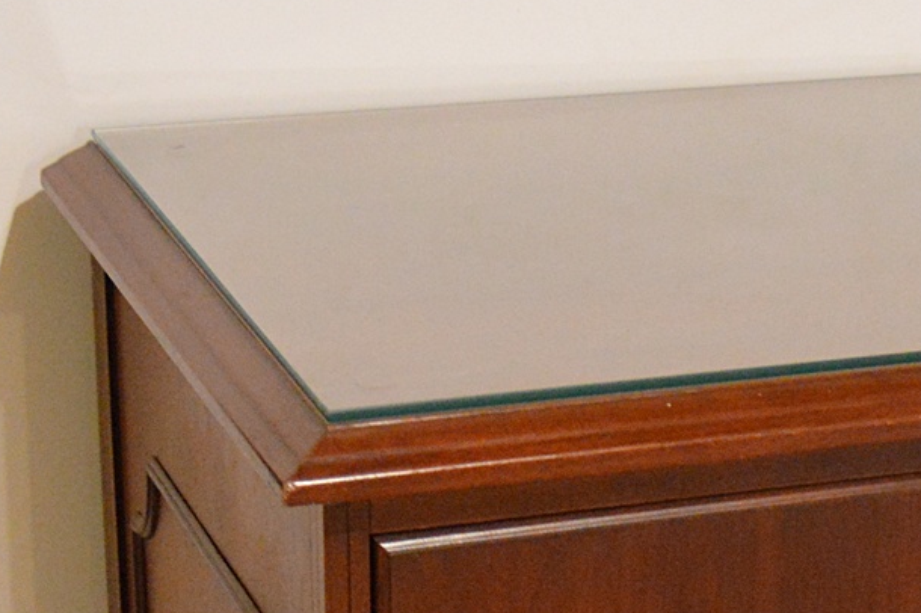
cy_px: 885
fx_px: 3017
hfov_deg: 17.3
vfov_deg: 11.2
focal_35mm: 118
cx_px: 666
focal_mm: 24
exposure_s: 1/25
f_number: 3.8
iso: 3200
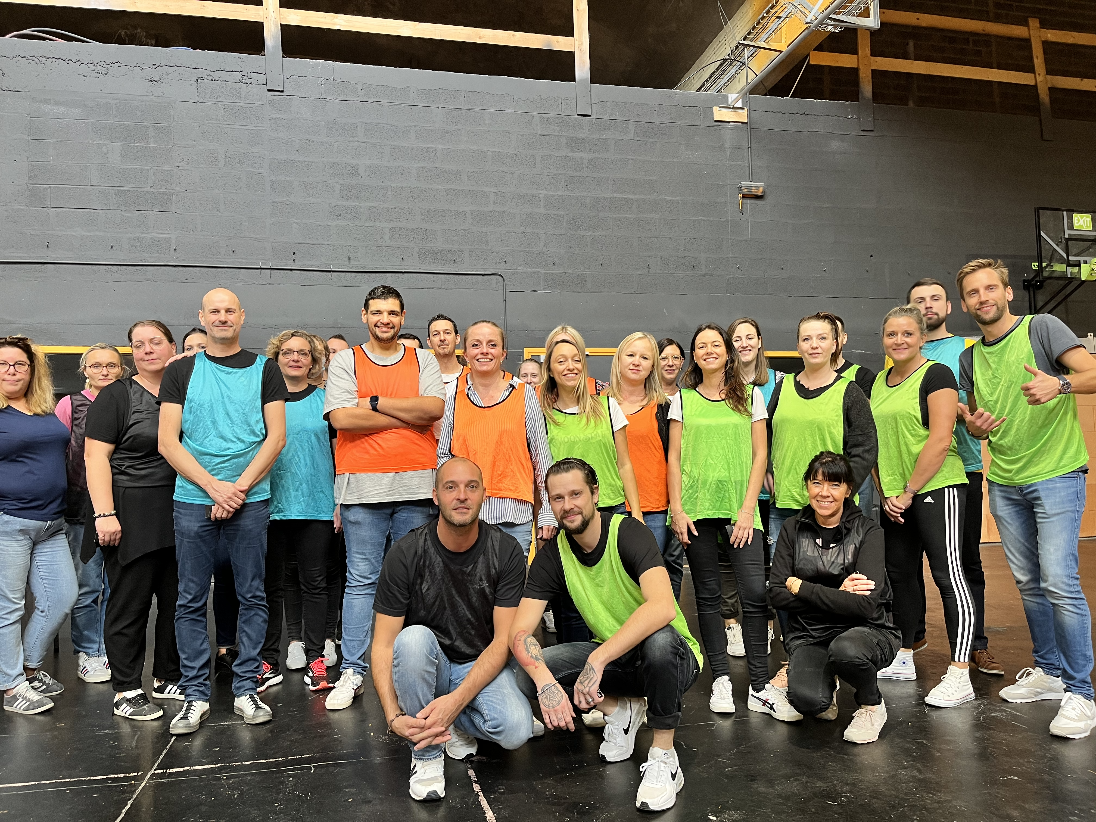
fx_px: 823
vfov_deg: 53.1
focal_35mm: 26
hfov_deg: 67.3
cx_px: 548
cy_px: 411
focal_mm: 5.1
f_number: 1.6
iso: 100
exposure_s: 1/50
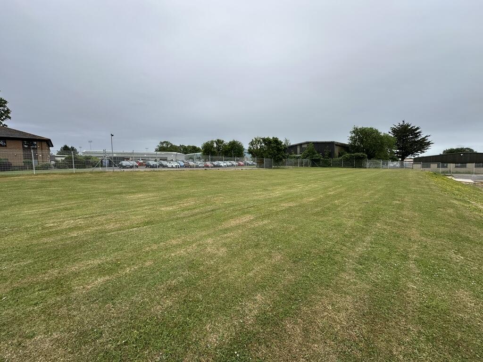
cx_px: 242
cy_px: 181
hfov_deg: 102.1
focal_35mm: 14
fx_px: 195
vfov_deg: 85.7
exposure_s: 1/572
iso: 40
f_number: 2.2
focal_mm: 2.22
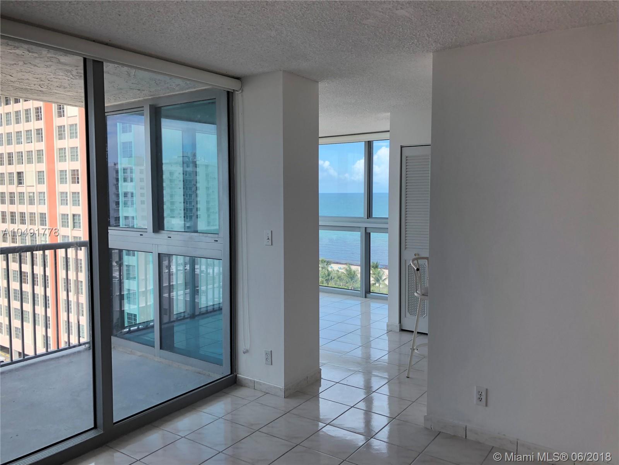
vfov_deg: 49.7
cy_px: 232
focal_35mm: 28
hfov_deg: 63.4
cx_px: 310
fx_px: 501
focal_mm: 4
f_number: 1.8
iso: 20
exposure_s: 1/244
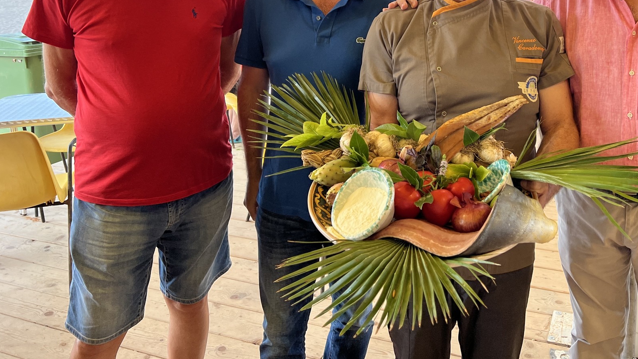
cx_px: 397
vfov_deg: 31.7
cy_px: 56
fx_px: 609
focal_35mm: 36
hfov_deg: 54.7
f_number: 1.5
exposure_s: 1/198
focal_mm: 5.7
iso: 40
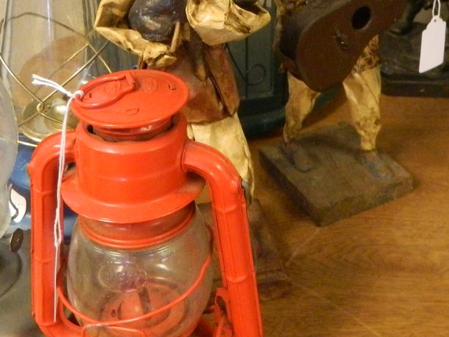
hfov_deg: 29.0
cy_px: -10
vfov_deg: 21.4
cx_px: 329
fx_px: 856
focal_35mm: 66
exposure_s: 1/25
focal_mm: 4.5
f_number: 3.1
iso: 400
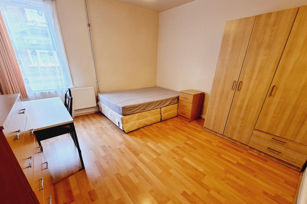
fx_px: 119
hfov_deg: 104.2
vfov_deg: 80.7
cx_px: 149
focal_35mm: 14
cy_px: 116
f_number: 2.2
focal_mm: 2.2
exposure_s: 1/50
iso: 125
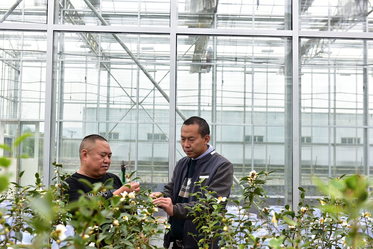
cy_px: 124
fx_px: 539
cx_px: 186
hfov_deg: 38.2
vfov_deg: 26.0
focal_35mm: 52
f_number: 5
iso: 64
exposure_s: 1/60
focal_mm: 52
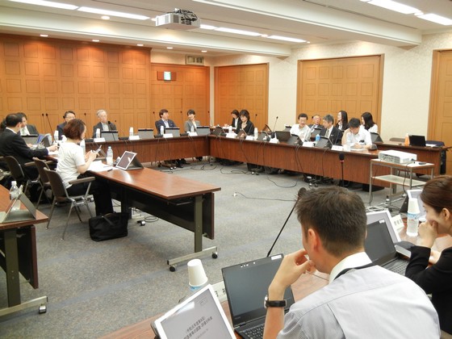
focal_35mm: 30
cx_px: 226
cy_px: 170
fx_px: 392
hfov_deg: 60.0
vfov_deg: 46.8
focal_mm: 5.4
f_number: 3.5
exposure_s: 1/27.5
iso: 400
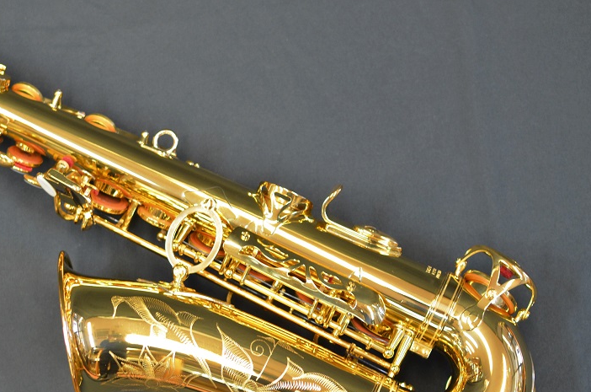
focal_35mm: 74
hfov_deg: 27.3
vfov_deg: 18.4
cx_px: 188
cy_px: 247
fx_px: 1207
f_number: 3.2
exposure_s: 1/40
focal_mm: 35
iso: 800
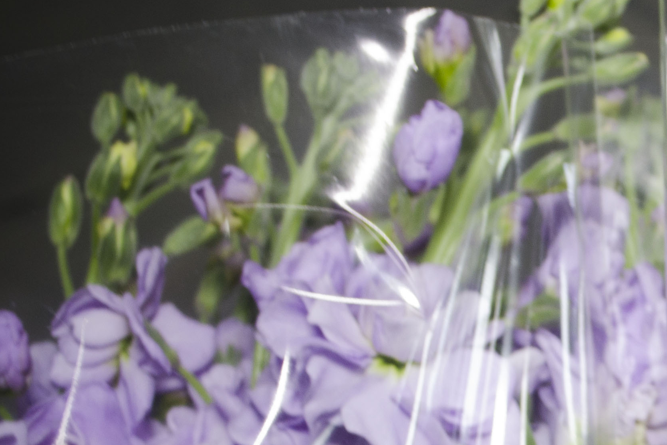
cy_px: 508
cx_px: 900
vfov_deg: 10.5
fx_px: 2380
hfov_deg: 15.1
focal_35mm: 128
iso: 320
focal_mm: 29
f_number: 5.6
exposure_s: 1/30
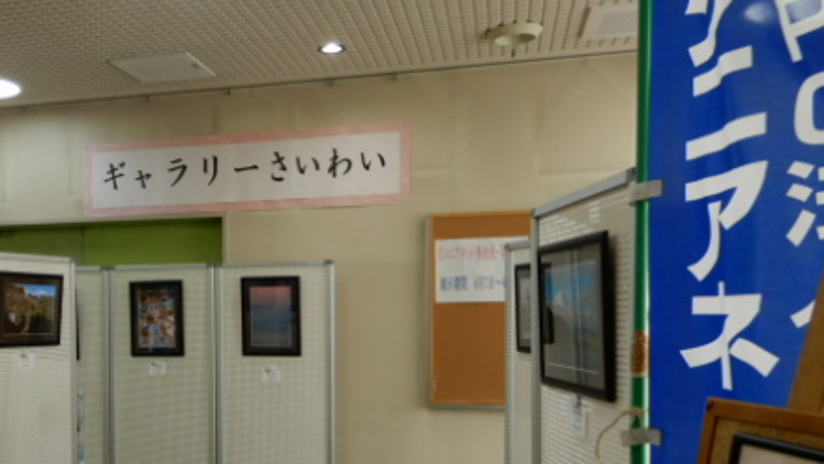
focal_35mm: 38
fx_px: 831
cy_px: 341
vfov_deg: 30.8
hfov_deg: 51.1
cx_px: 232
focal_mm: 4.3
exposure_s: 1/30
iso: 140
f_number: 3.4
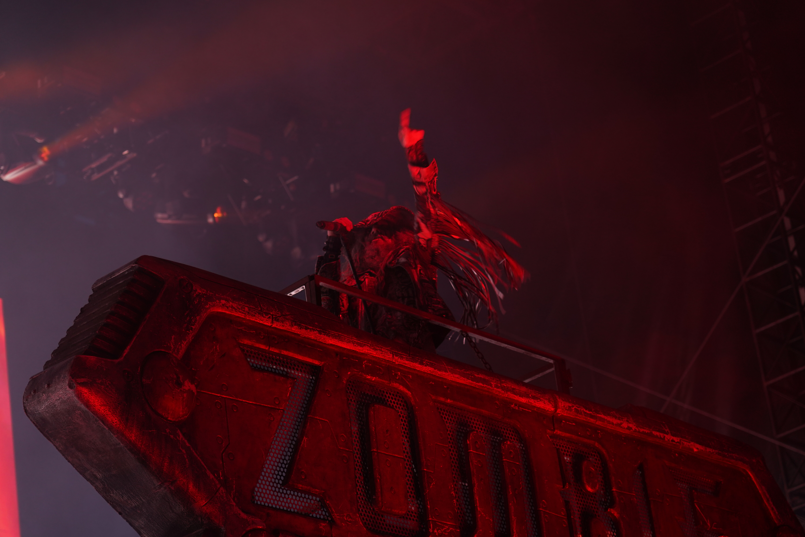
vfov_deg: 13.0
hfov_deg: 19.5
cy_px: 268
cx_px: 402
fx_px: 2348
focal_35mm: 105
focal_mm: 105
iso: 1000
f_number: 4
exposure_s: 1/125
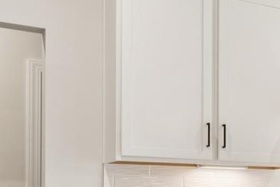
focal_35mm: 73
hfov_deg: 23.4
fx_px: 568
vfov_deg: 18.0
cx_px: 393
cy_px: 208
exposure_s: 1/25
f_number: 7.1
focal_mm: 14
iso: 160
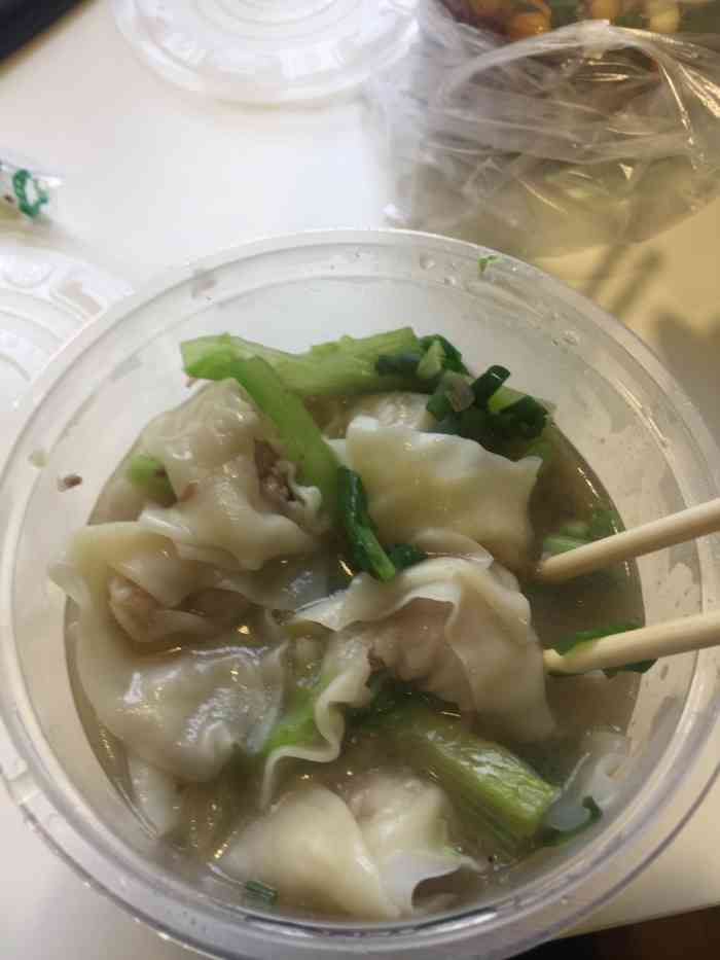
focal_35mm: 29
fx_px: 804
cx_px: 360
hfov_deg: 48.2
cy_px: 480
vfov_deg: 61.7
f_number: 2.2
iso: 40
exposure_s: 1/50
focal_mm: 4.15
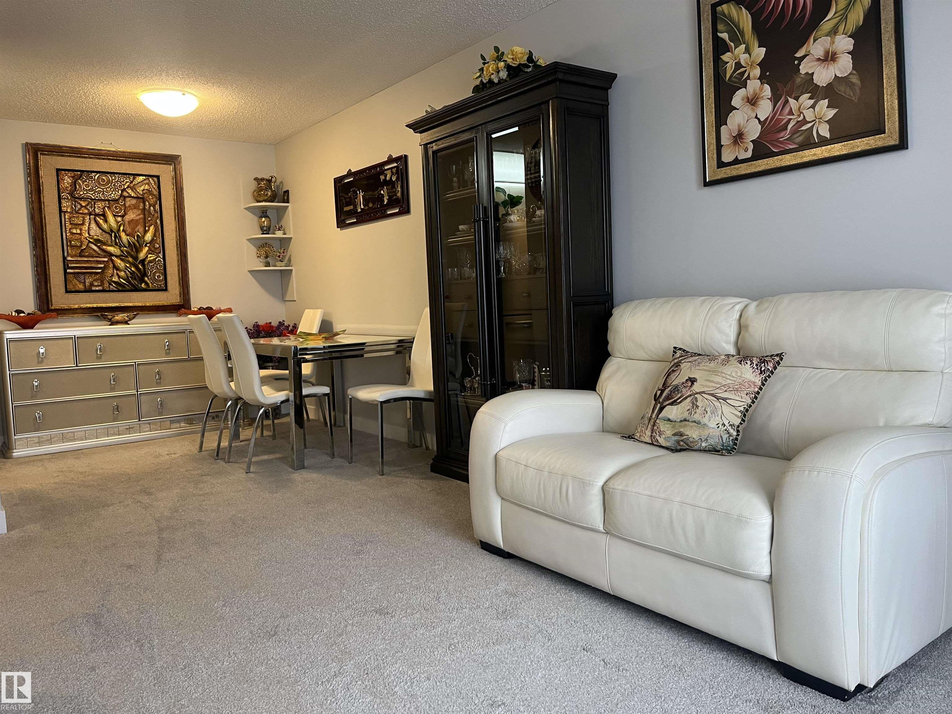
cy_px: 357
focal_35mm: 26
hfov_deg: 67.3
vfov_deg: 53.1
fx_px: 715
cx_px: 476
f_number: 1.6
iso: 125
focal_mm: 5.1
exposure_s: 1/60
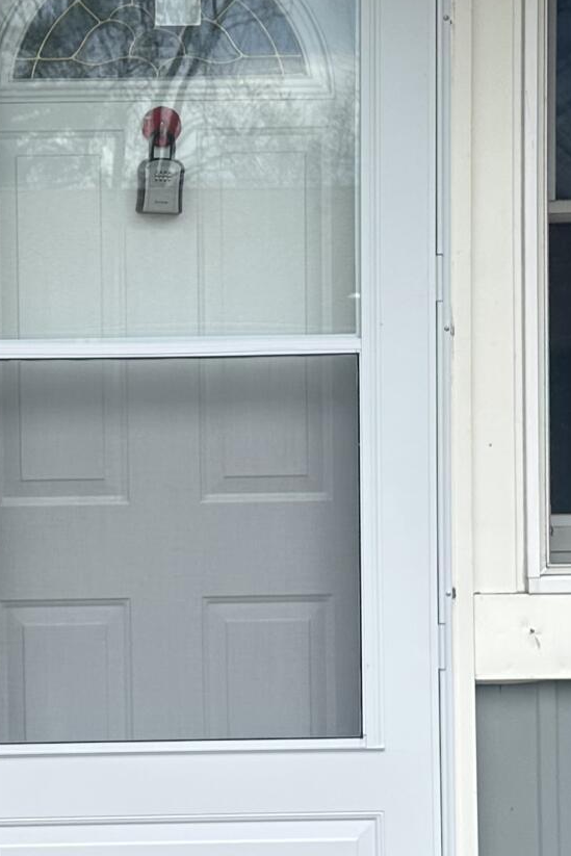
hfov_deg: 14.8
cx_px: 15
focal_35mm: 91
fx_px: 2164
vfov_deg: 22.4
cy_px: 462
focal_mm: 6.86
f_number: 1.78
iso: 80
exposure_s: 1/1374
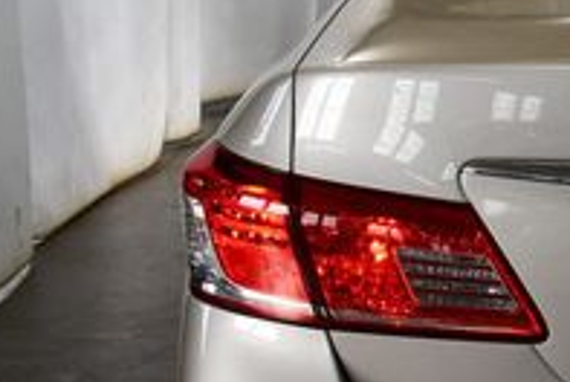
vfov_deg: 11.8
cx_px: 882
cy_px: 174
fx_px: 1855
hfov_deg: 15.9
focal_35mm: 117
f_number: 4
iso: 400
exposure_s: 1/250
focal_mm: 18
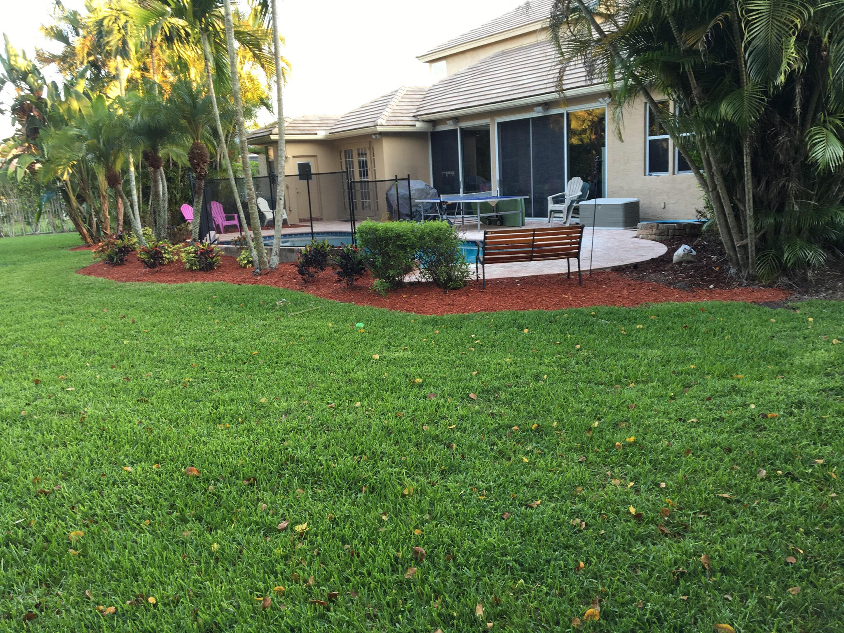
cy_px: 316
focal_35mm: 29
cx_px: 422
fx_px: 707
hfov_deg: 61.7
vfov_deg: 48.2
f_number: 2.2
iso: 32
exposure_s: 1/40
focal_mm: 4.15
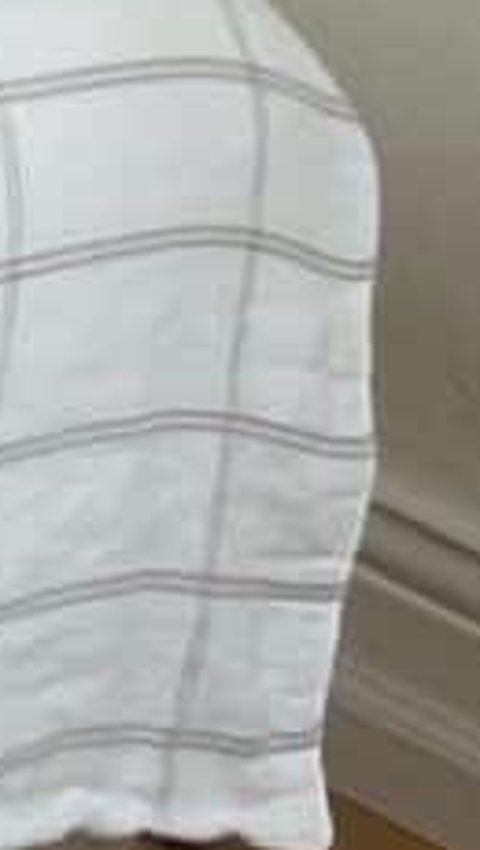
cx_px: -2862
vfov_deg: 8.5
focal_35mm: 236
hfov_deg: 3.9
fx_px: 5320
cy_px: -987
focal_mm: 4.2
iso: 32
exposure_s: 1/223
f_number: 1.6
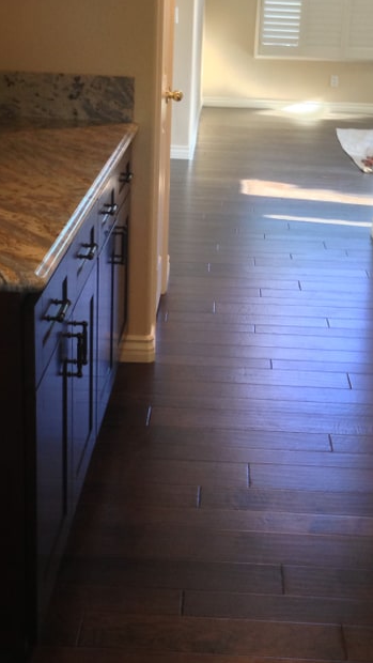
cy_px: 302
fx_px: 1019
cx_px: 212
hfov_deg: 20.7
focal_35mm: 58
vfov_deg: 36.0
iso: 100
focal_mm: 4.13
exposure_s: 1/20
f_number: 2.4
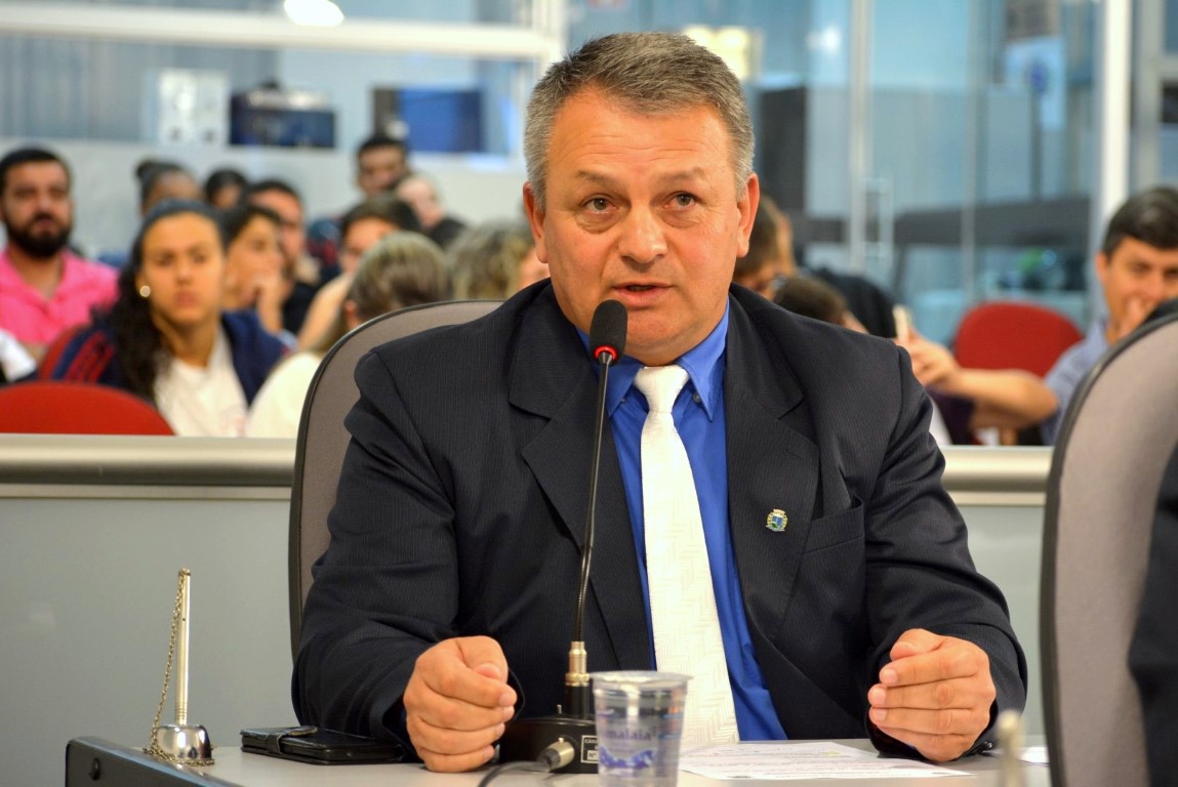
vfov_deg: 10.2
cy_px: 394
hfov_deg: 15.2
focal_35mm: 135
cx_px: 589
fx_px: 4421
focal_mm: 90
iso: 720
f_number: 4.8
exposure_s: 1/60
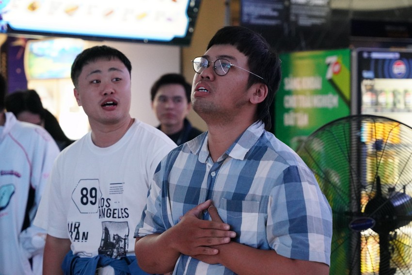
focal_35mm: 105
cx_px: 206
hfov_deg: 19.5
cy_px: 138
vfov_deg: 13.0
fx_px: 1202
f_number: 2.8
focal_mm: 70
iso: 6400
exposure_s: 1/200
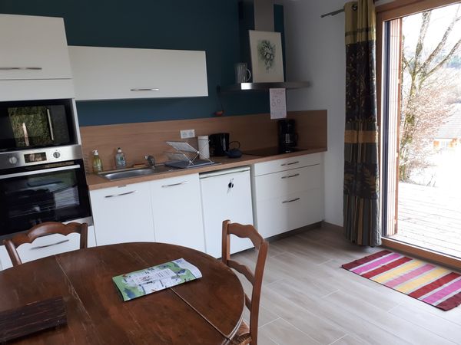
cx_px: 230
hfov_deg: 65.3
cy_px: 172
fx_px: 360
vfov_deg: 51.4
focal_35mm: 27
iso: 80
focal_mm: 3.6
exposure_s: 1/100
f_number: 1.9
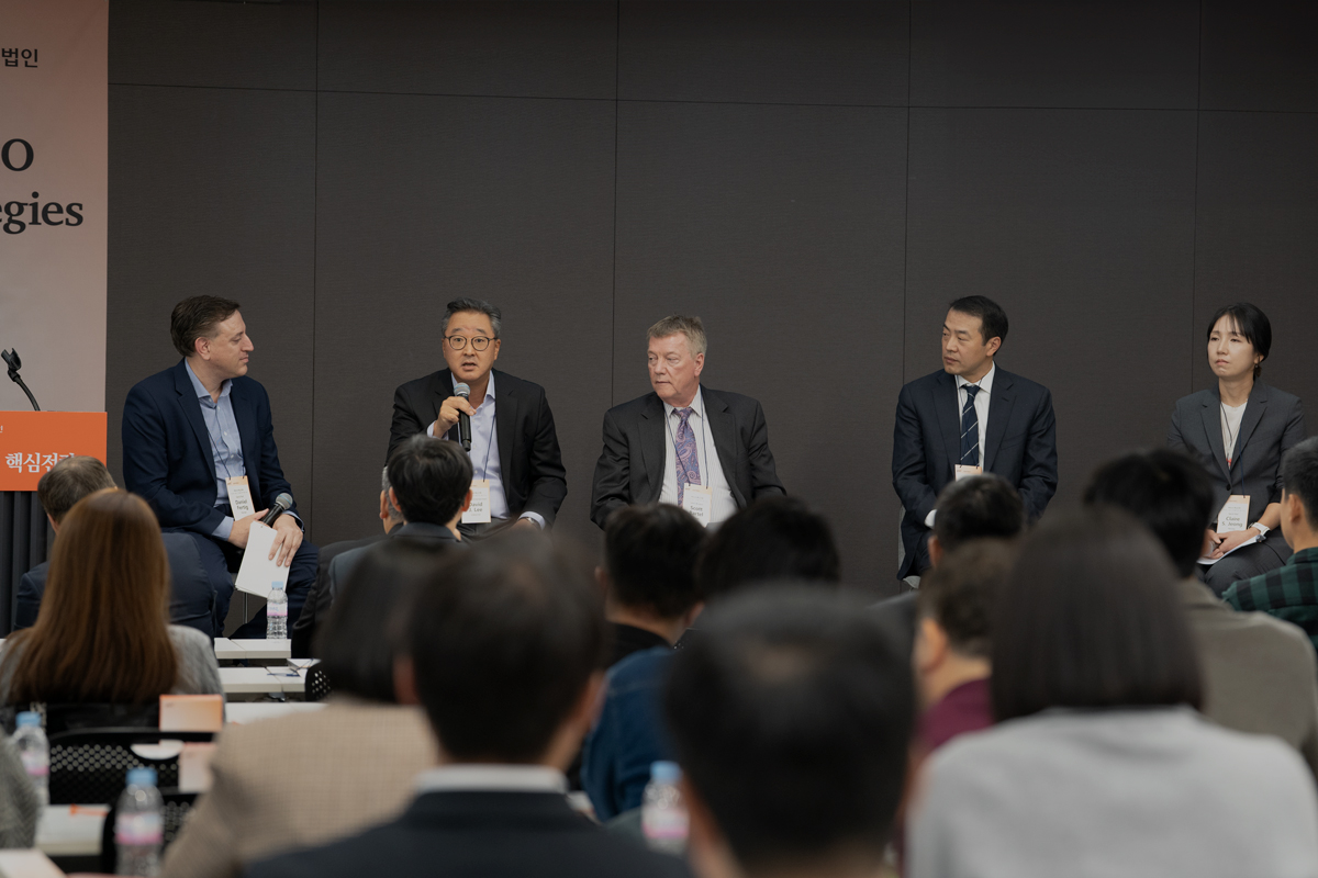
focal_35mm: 120
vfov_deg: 11.4
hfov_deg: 17.1
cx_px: 659
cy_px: 439
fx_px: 4393
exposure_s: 1/160
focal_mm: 120
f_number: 4
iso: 2000
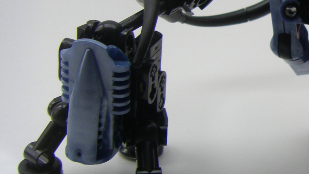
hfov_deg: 20.2
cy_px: 40
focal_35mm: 100
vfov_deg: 12.1
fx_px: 819
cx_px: 360
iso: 64
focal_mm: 6.3
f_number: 3.5
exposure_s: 1/80
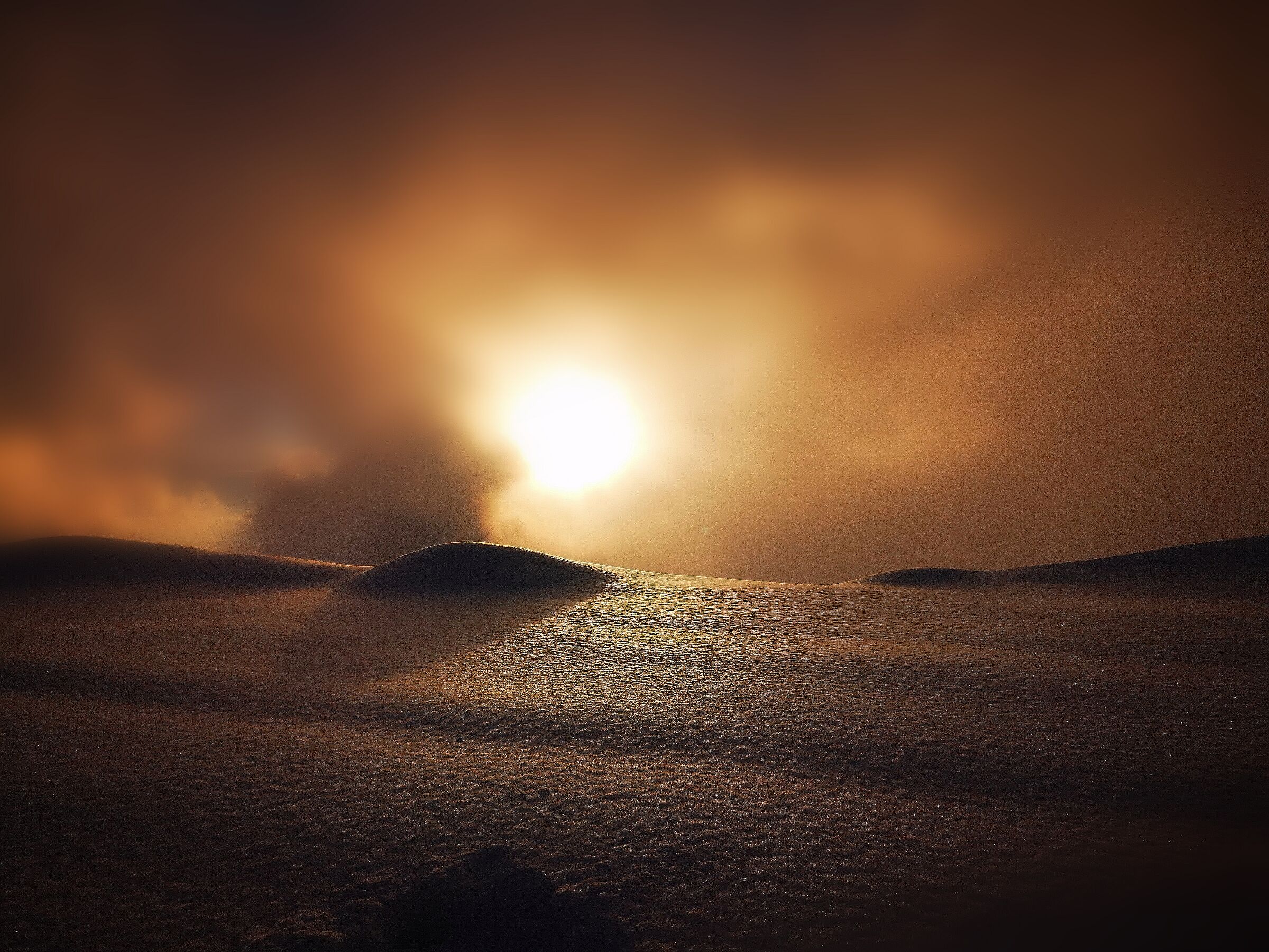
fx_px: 990
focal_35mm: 27
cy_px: 476
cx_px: 634
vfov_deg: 51.4
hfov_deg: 65.3
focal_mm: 3.95
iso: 50
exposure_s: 1/12658
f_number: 1.8
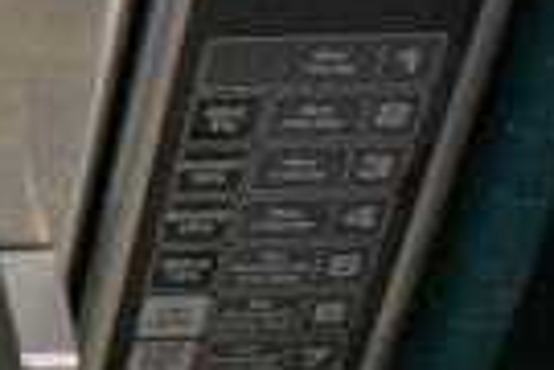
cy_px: -136
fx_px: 2093
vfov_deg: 9.9
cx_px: -533
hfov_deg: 13.2
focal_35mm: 136
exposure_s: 1/125
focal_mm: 20
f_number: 3.8
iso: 5000
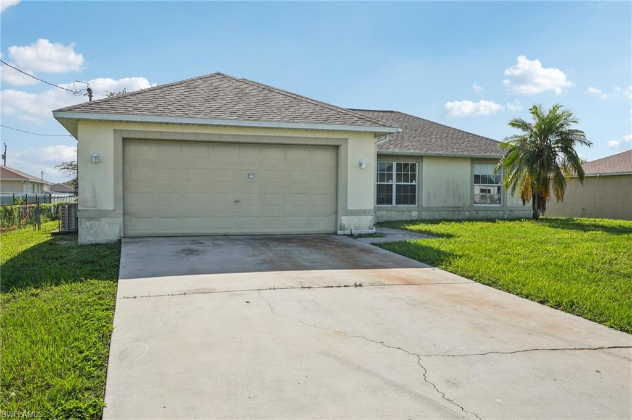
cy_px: 210
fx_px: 526
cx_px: 316
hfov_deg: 62.0
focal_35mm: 30
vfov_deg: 43.5
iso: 400
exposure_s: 1/2000
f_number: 8
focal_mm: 30
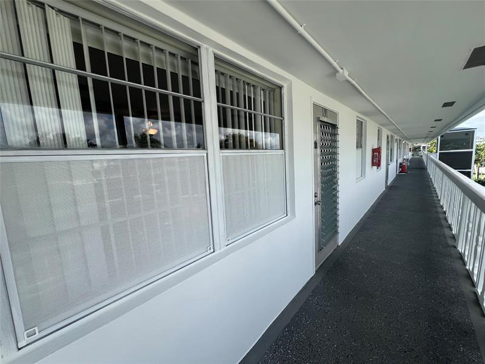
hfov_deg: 106.2
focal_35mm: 13
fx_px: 182
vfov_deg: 89.9
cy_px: 182
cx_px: 242
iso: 32
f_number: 1.8
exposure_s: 1/723
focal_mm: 1.57
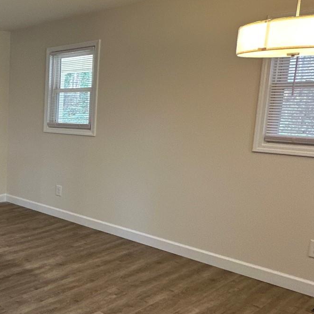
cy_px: 155
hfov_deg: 35.2
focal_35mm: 38
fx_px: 390
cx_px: -58
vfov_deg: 43.9
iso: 320
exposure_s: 1/60
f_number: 2.2
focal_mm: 2.22
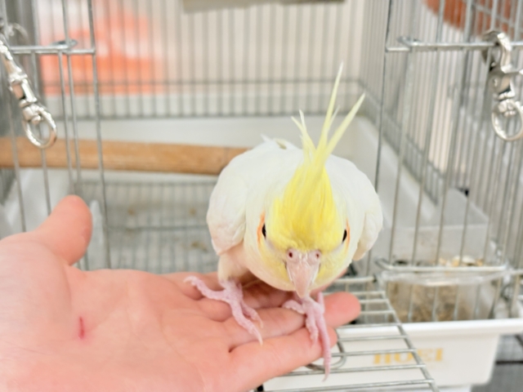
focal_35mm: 52
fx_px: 786
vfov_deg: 28.0
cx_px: 262
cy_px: 196
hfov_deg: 36.8
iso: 80
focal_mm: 5.96
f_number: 1.6
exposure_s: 1/50
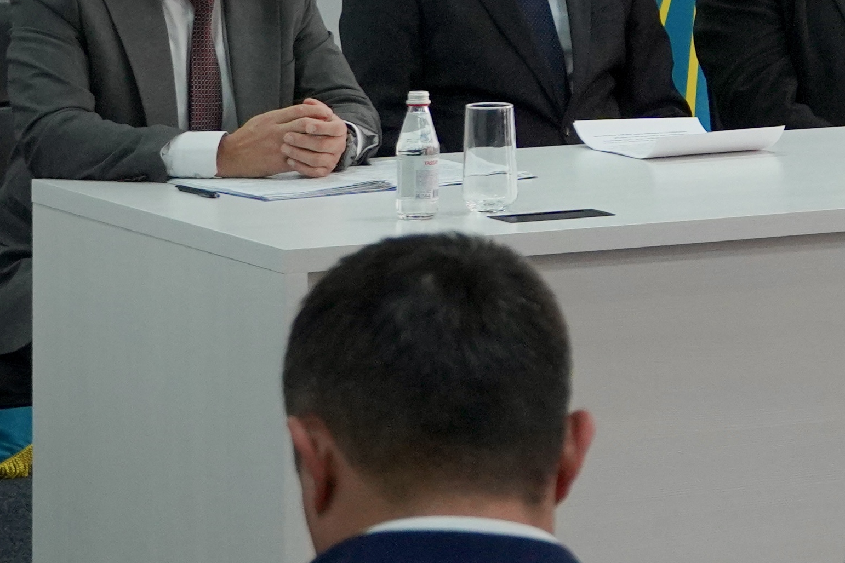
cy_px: -340
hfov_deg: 7.7
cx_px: 1443
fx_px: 6079
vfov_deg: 5.3
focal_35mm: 259
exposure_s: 1/160
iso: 1000
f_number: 5
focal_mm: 43
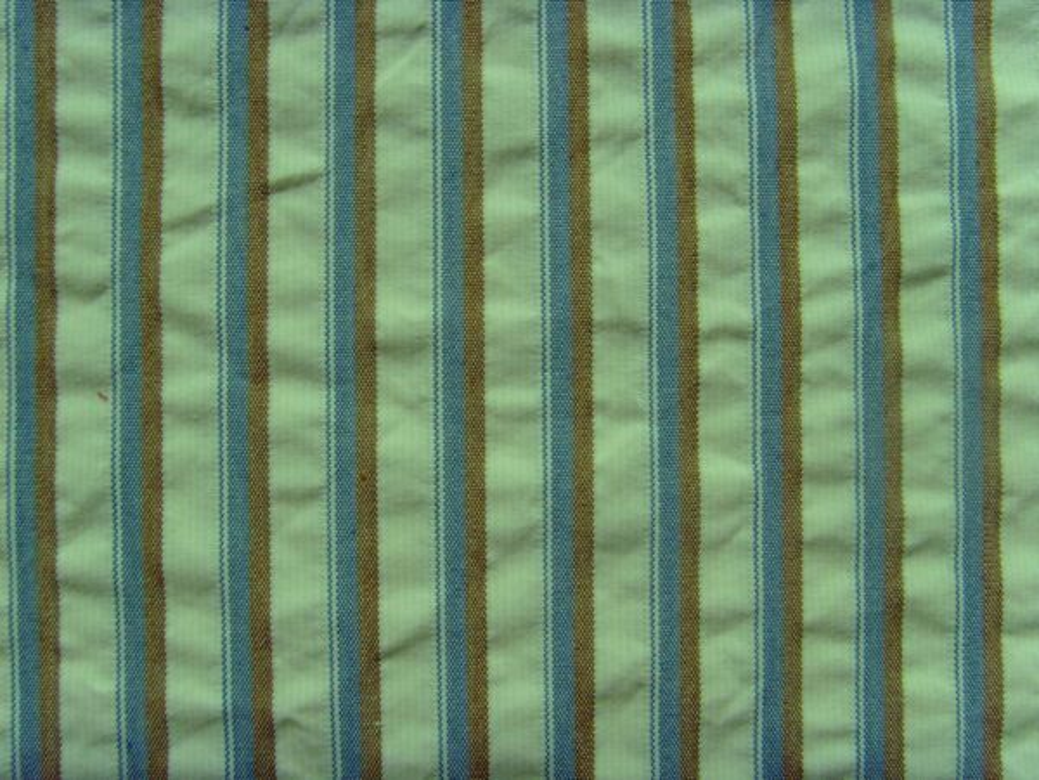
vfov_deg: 36.8
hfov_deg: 47.9
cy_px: 390
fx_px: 1171
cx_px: 520
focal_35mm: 39
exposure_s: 1/30
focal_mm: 6.6
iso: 200
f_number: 3.5
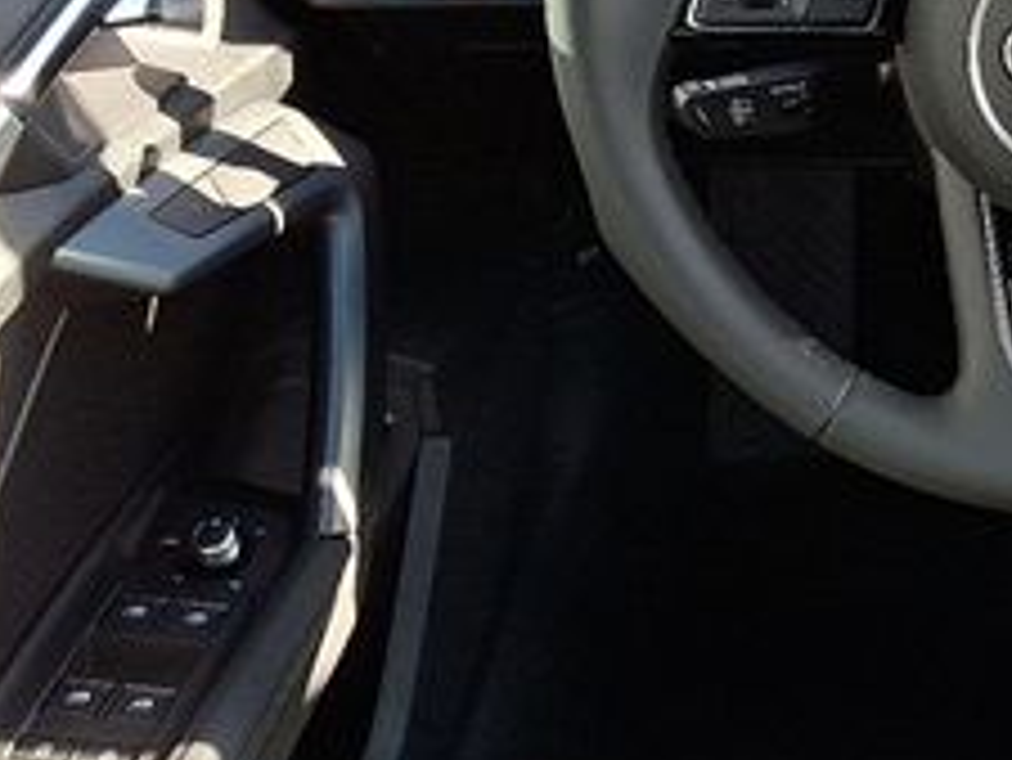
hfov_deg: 25.3
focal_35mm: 71
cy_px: 252
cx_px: 1129
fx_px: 2077
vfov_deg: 20.7
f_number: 1.8
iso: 30
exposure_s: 1/120
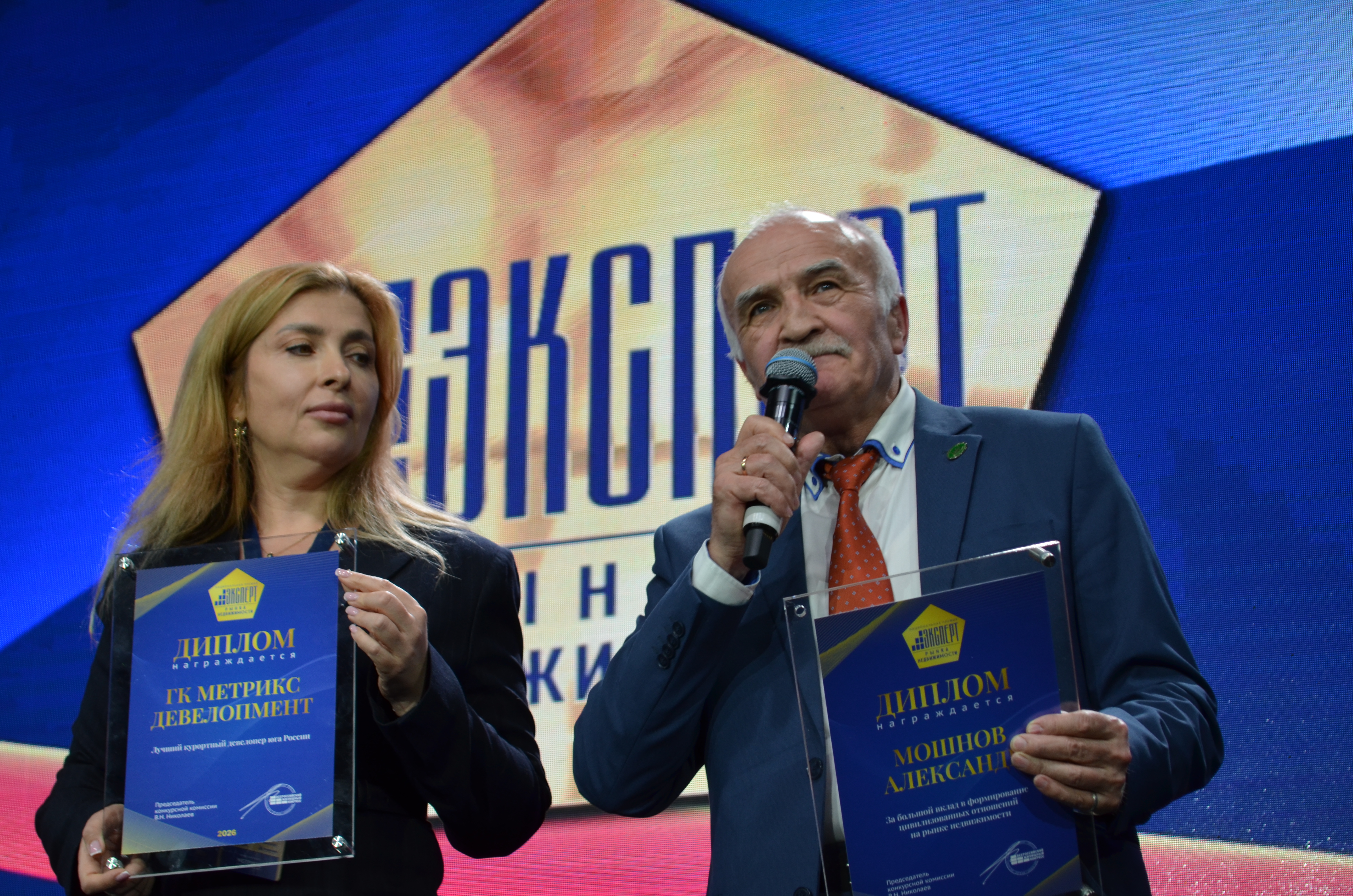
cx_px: 676
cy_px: 448
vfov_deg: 16.5
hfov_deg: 24.7
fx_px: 3094
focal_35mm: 82
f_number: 5.6
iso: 400
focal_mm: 55
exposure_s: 1/80
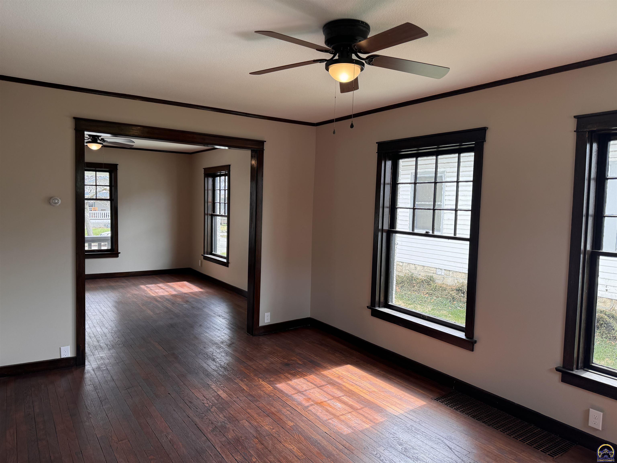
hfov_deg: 71.6
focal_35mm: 24
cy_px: 232
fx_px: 428
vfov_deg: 56.8
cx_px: 308
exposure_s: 1/196
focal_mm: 6.86
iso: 80
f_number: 1.78
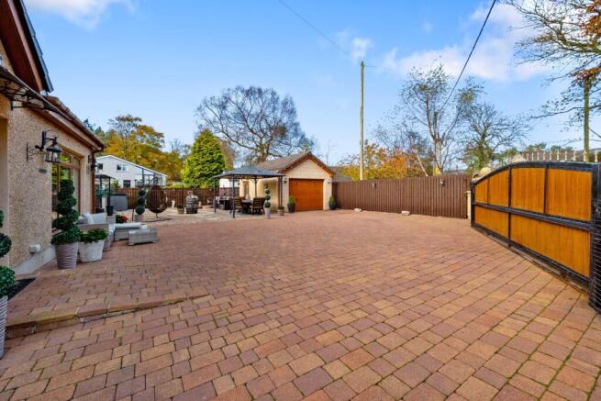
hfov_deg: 104.2
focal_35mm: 14
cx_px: 300
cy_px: 200
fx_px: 234
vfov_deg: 81.2
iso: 640
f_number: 8
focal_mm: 14
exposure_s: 1/320
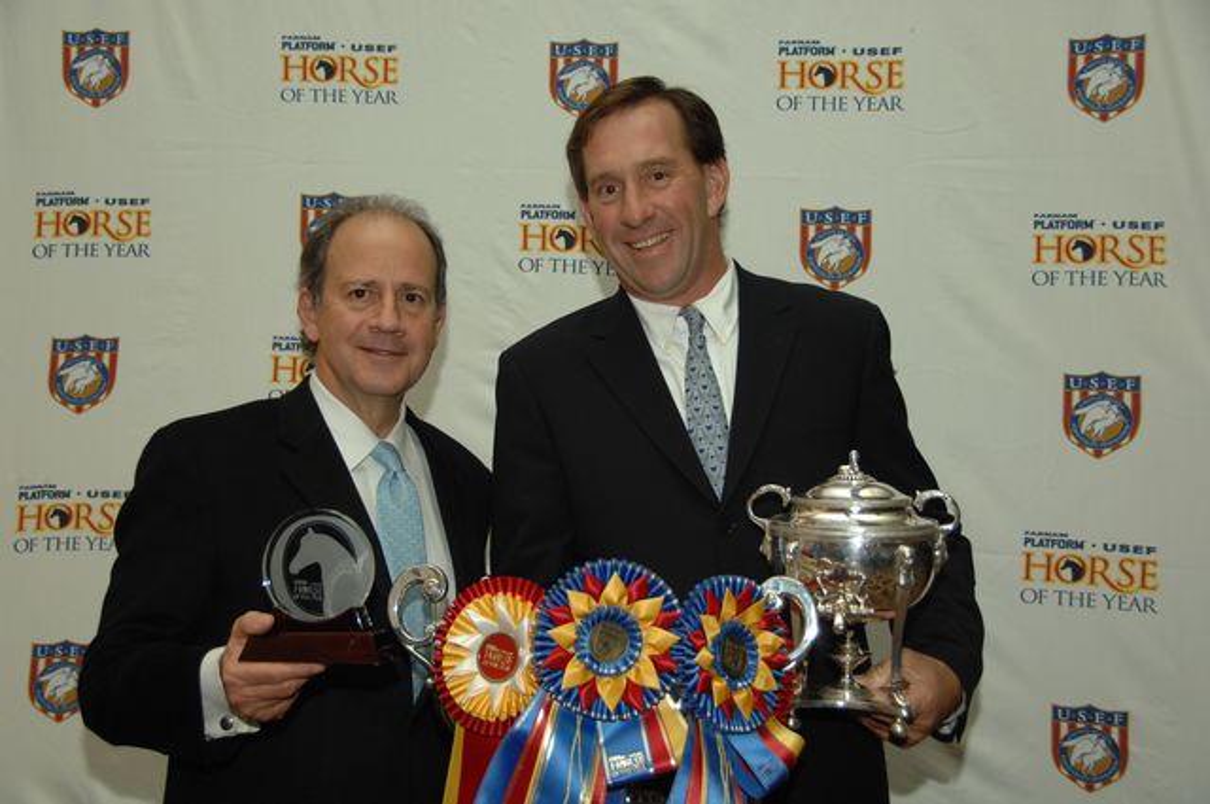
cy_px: 402
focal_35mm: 52
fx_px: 1762
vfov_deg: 25.7
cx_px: 605
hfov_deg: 37.9
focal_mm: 35
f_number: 4.2
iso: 400
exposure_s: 1/125
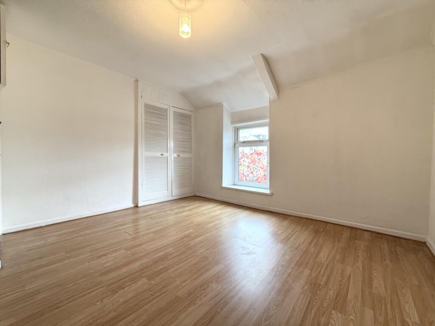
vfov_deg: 85.7
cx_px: 218
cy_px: 163
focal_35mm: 14
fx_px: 176
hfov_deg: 102.1
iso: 250
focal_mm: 2.22
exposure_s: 1/100
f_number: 2.2
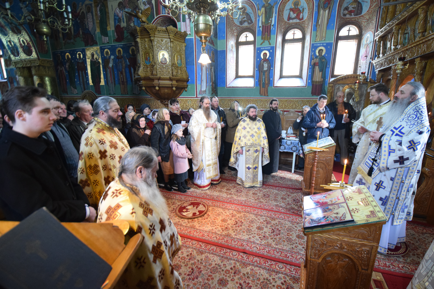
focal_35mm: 15
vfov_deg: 77.3
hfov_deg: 100.4
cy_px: 144
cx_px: 217
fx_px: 181
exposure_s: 1/60
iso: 2500
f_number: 3.5
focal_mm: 10
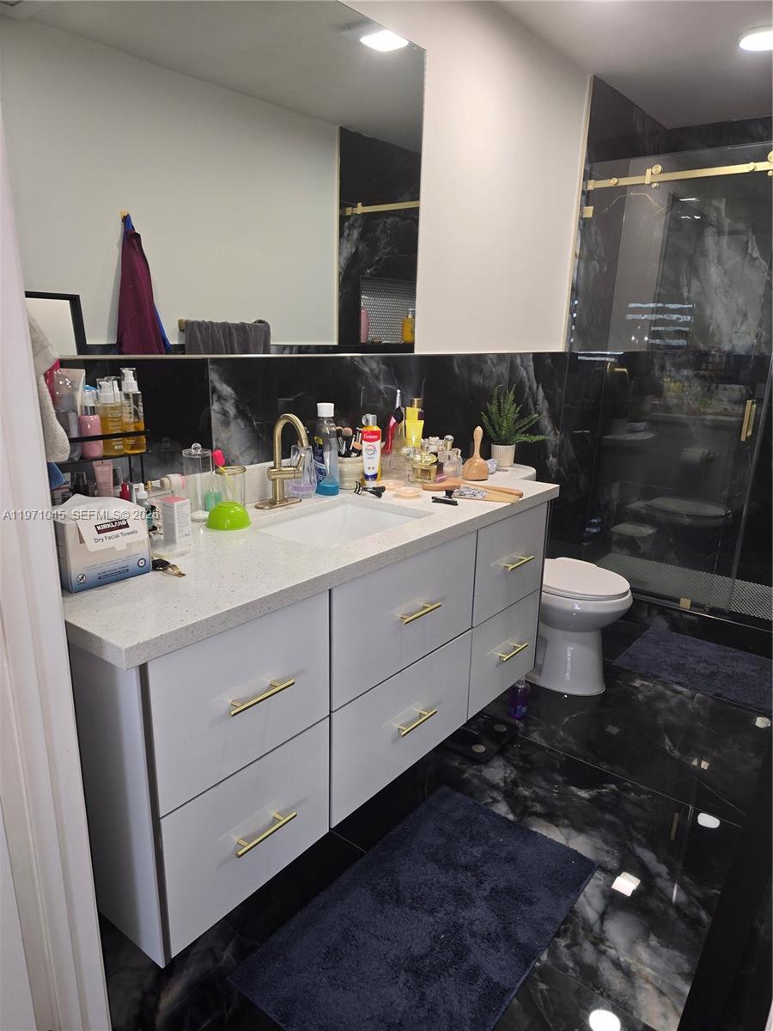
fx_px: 685
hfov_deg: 58.9
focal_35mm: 23
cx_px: 386
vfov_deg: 73.9
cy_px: 516
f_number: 1.7
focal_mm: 6.3
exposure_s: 1/60
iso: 100
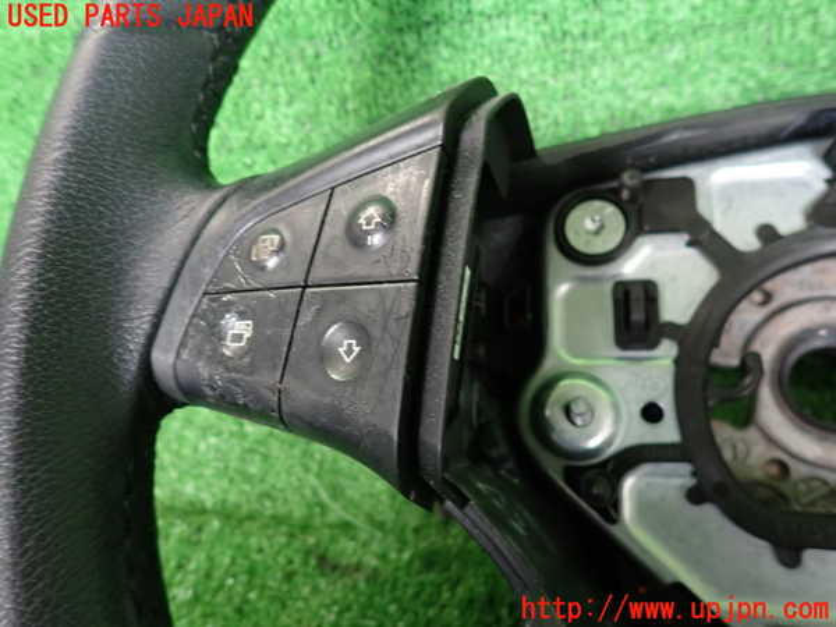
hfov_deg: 69.4
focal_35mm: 25
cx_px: 418
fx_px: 604
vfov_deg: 54.9
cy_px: 314
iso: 200
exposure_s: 1/30
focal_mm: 4.5
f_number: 2
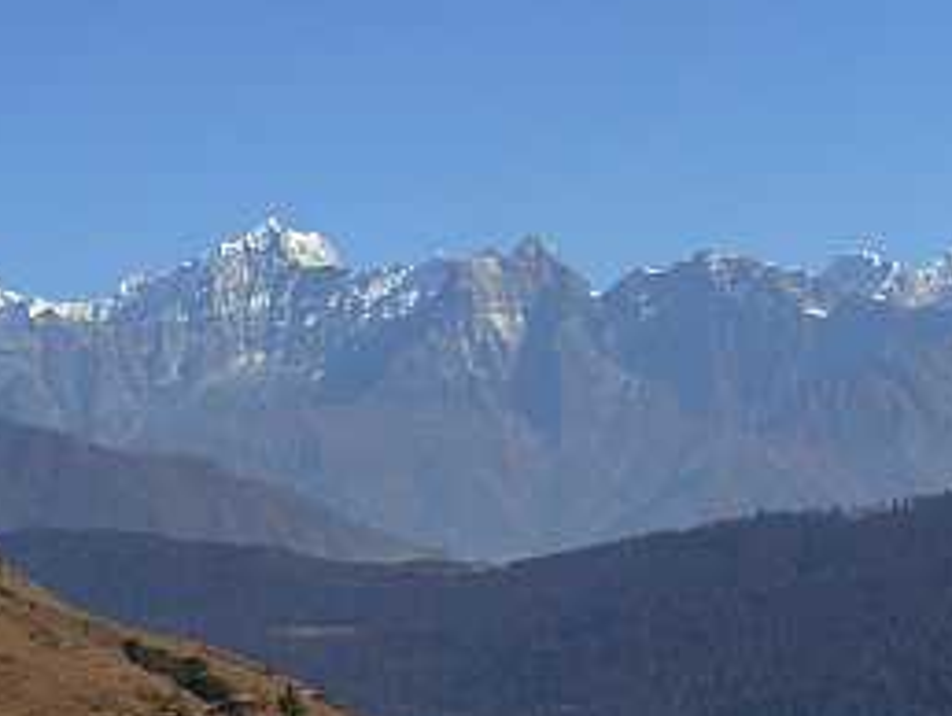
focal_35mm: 122
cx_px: 269
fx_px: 3358
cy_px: 148
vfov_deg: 12.1
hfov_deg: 16.1
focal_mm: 11.5
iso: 50
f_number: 6
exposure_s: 1/483
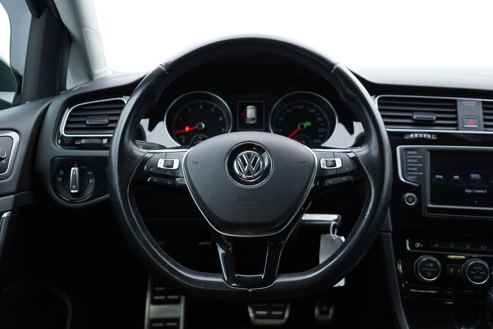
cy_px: 164
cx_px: 246
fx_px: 493
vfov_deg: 36.9
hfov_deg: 53.1
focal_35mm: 36
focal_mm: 24
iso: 200
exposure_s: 1/40
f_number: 2.8
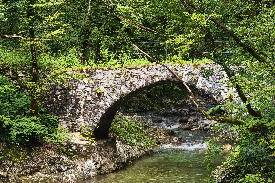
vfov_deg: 11.0
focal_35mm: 125
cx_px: 137
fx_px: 955
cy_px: 95
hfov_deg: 16.4
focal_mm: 8.8
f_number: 2
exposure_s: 1/99.9
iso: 100
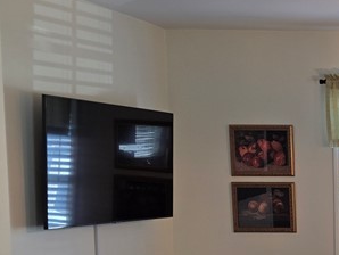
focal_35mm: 79
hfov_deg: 20.4
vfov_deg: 18.4
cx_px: 537
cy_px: 230
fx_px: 774
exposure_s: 1/120
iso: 100
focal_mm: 6.3
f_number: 1.7
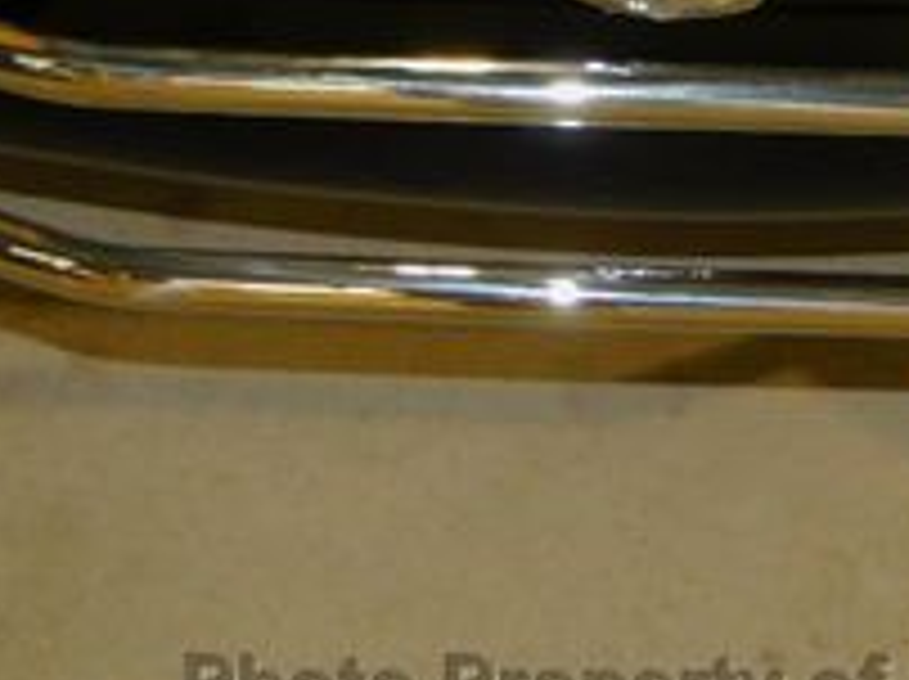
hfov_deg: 26.5
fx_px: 1915
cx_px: 612
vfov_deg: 18.2
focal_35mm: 73
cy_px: -297
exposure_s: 1/30
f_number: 3
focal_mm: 4
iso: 200
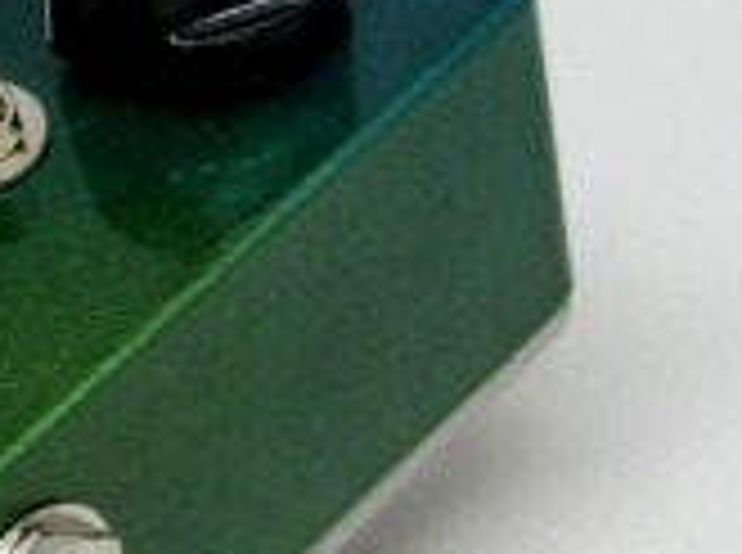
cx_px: -306
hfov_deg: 11.0
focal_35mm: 175
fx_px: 3743
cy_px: 477
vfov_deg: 8.4
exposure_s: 1/125
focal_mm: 8
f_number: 4.4
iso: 200
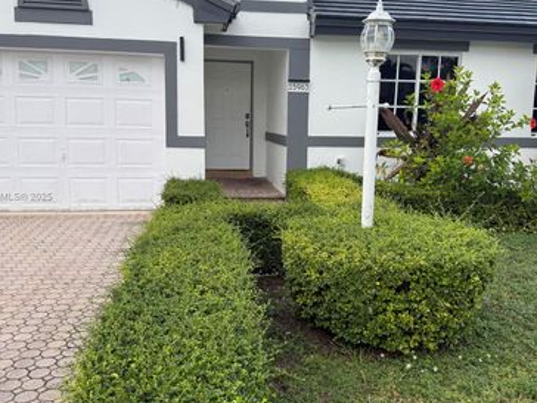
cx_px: 273
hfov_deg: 55.3
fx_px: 512
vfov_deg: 42.9
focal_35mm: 33
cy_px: 197
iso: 64
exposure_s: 1/121
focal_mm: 6.76
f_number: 1.78
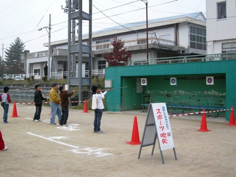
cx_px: 118
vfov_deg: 32.2
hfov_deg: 42.1
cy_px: 88
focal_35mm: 45
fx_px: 307
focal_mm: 9.6
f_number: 3.1
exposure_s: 1/289
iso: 64
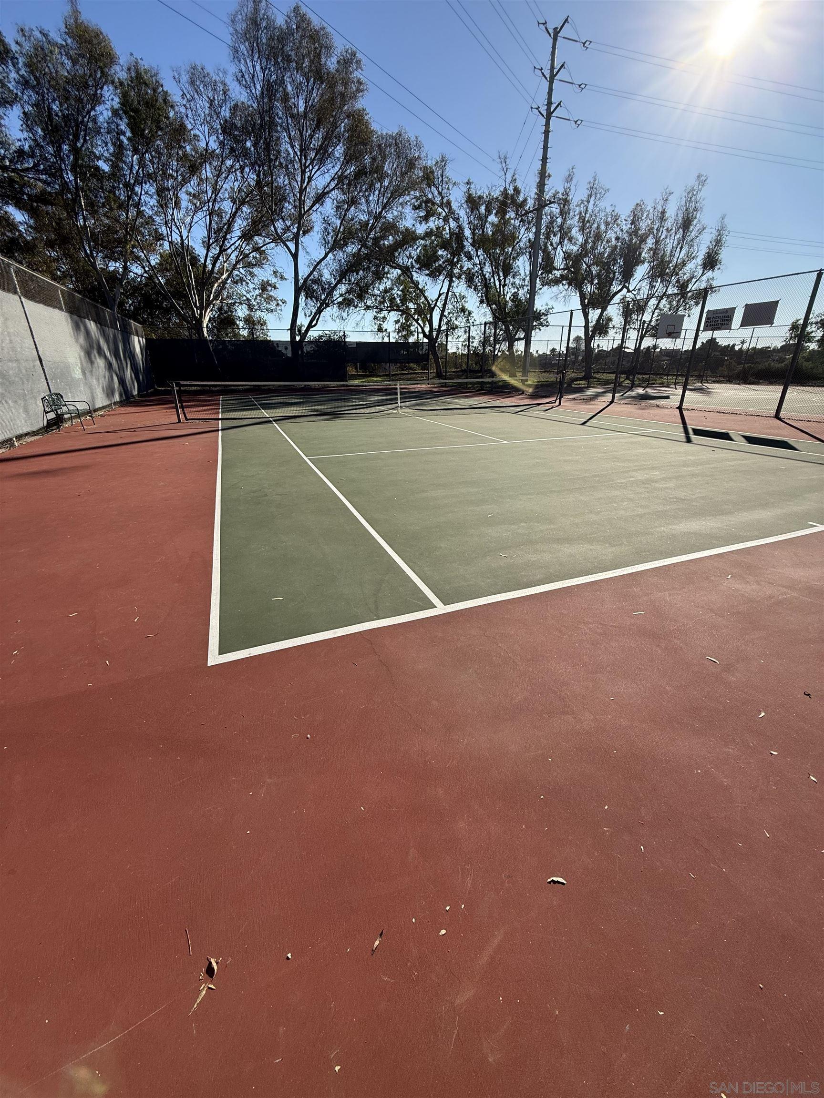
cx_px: 412
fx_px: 444
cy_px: 549
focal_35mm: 14
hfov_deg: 85.7
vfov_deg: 102.1
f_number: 2.2
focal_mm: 2.22
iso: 50
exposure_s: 1/1848
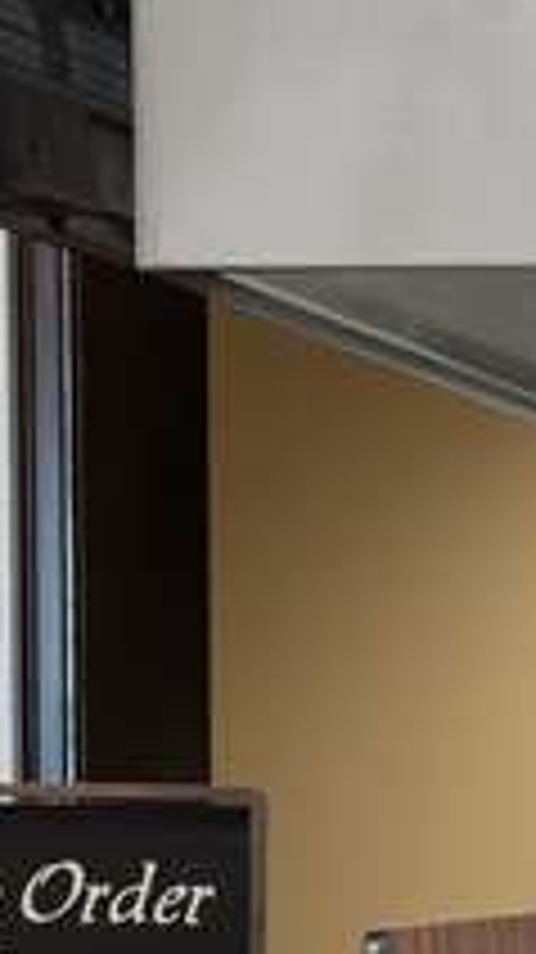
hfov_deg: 4.2
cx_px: 1457
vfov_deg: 7.5
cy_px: 1422
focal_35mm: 283
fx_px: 7162
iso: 800
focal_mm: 56
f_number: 11
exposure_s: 1/125
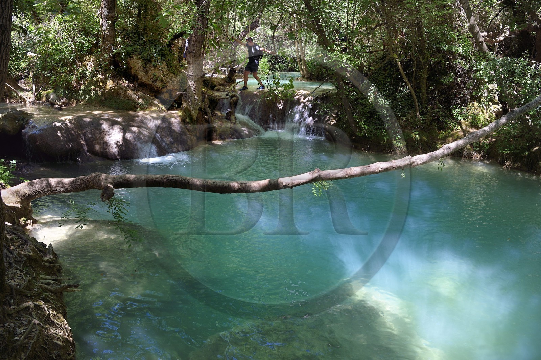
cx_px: 270
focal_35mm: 27
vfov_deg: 47.9
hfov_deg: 67.4
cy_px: 180
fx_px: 405
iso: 200
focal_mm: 27
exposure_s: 1/60
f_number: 8
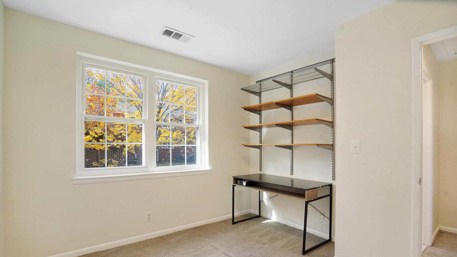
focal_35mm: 17
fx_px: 206
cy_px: 151
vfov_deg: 63.5
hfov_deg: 95.9
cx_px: 228
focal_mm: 16
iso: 1250
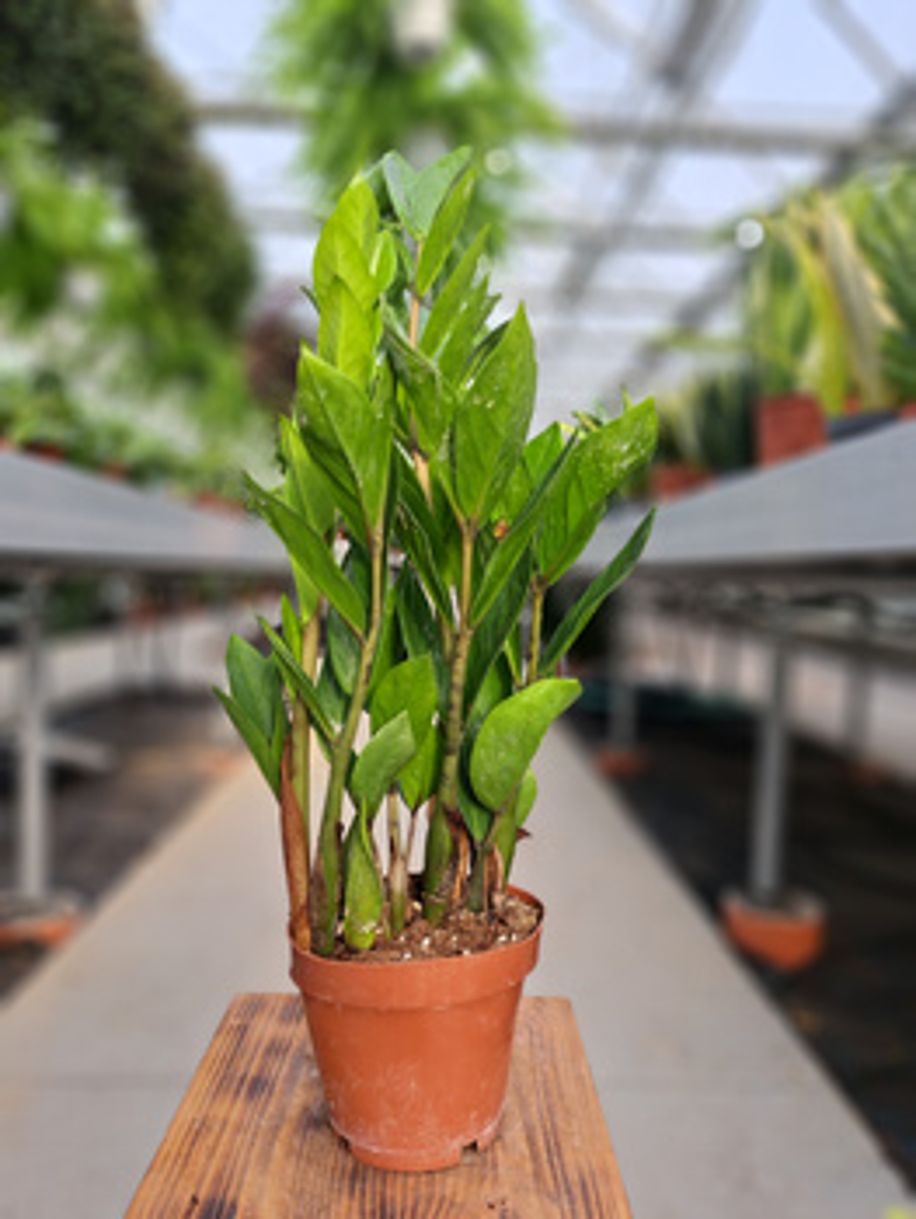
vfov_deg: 71.6
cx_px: 458
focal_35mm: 24
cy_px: 610
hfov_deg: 56.9
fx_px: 846
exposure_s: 1/126
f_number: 1.8
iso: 50
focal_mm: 5.23
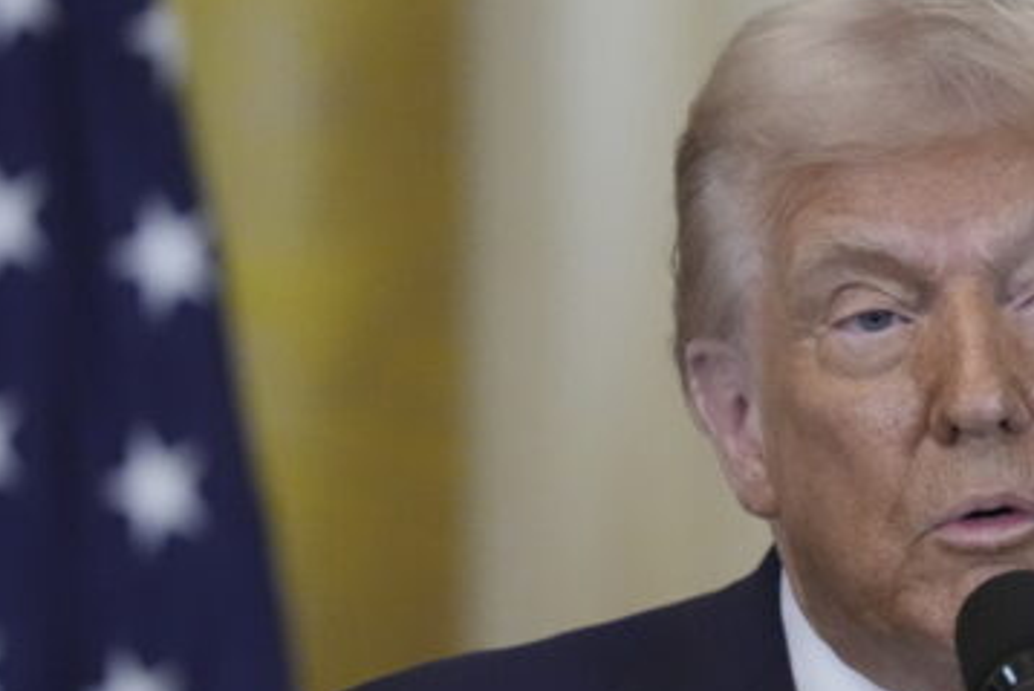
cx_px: 901
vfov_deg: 1.3
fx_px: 30830
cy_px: 379
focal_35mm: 1073
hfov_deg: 1.9
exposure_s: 1/640
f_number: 2.8
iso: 8000
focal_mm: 400
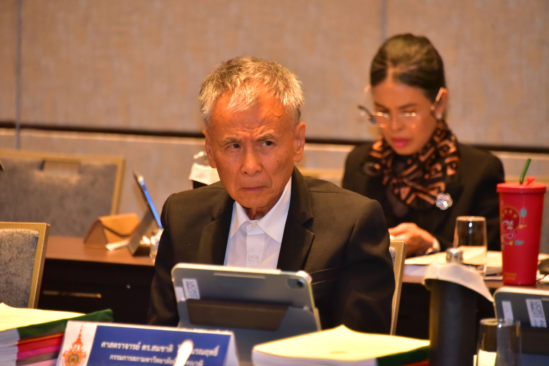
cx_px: 274
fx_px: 4577
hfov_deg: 6.9
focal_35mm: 300
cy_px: 183
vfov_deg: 4.6
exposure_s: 1/200
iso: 10000
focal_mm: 300
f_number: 5.6
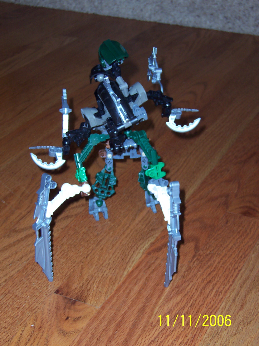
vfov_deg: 23.6
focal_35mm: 83
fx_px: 828
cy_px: 173
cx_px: 130
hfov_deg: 17.8
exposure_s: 1/90
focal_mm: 12.8
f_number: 4
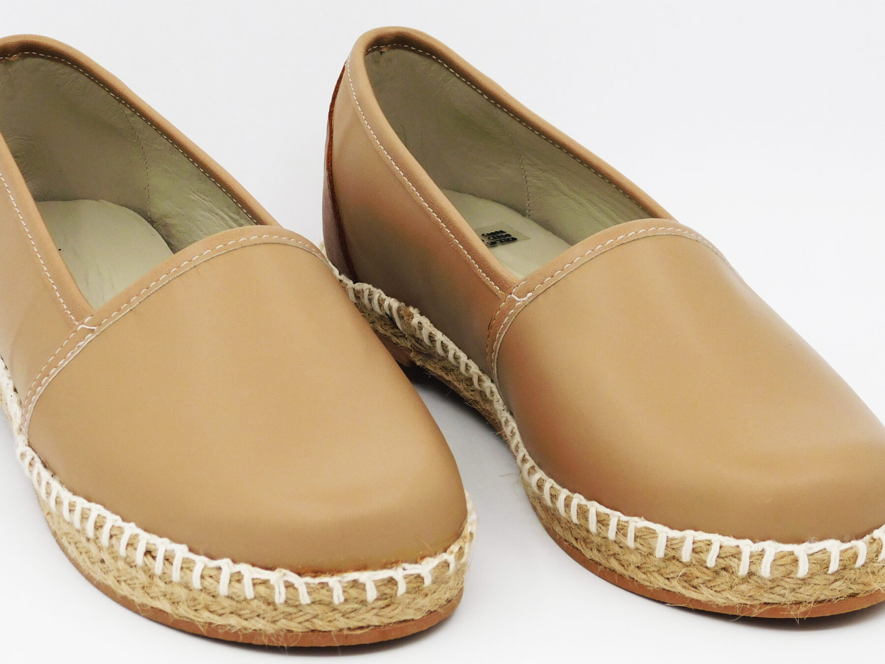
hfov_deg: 23.3
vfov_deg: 17.6
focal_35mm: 84
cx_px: 429
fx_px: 2148
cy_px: 340
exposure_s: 1/250
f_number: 4
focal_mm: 10.4
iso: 125
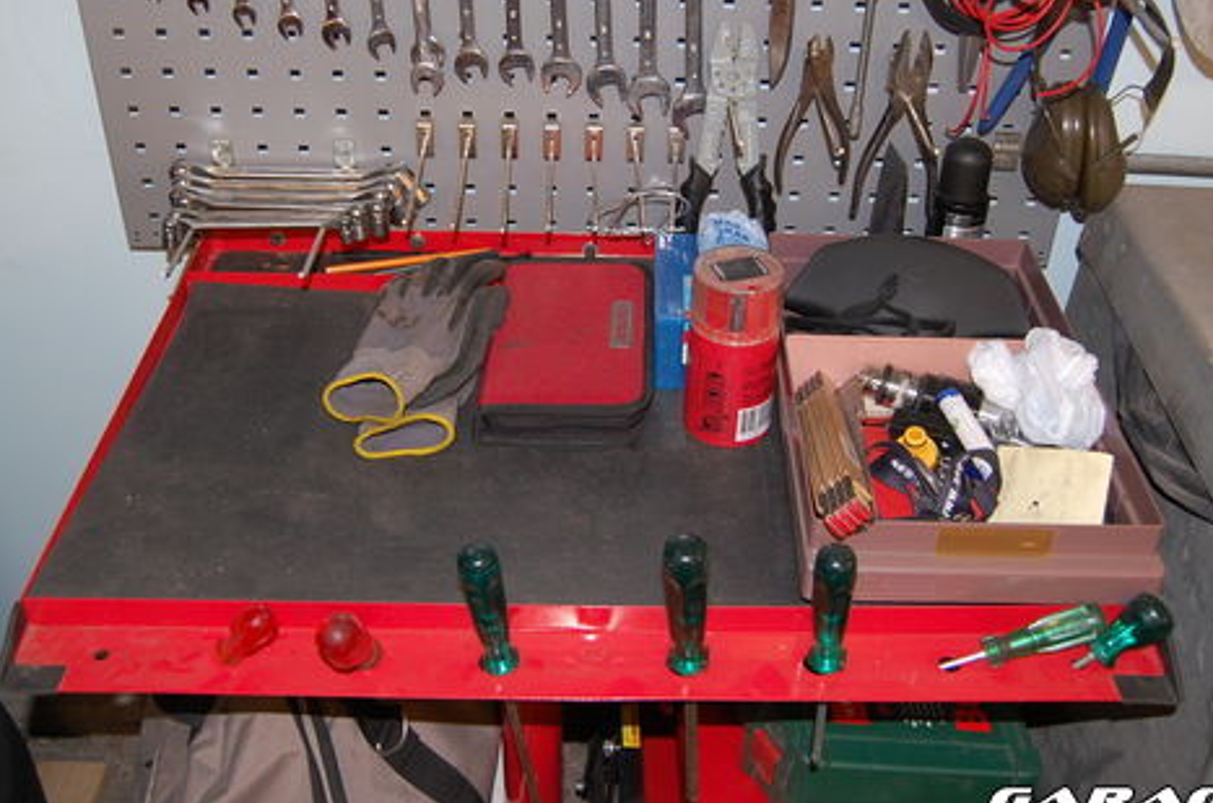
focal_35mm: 37
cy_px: 275
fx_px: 1244
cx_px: 603
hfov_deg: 52.0
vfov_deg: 35.5
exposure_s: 1/60
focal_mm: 18
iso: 400
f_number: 3.5
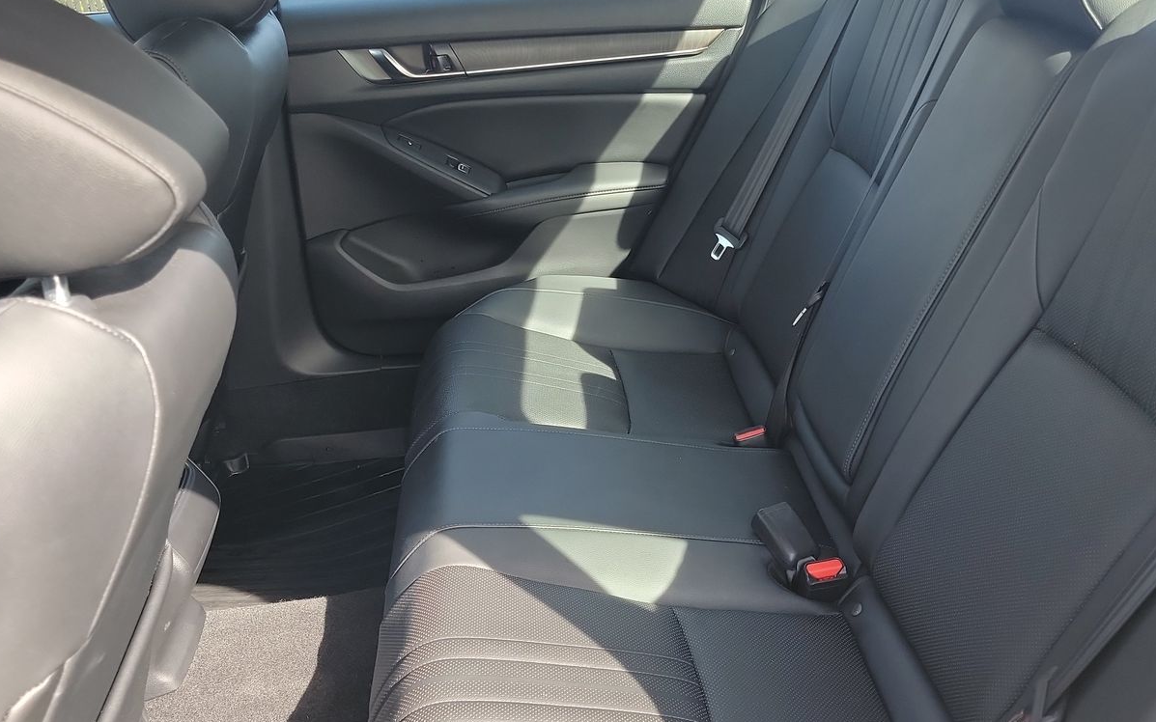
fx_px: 1071
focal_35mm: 34
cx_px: 652
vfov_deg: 37.2
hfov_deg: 56.5
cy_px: 425
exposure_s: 1/119
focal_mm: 6.7
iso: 92
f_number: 1.8
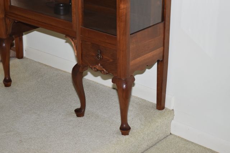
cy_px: 76
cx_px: 115
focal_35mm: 82
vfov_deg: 16.6
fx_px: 527
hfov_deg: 24.6
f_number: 5.6
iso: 800
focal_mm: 55
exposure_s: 1/125
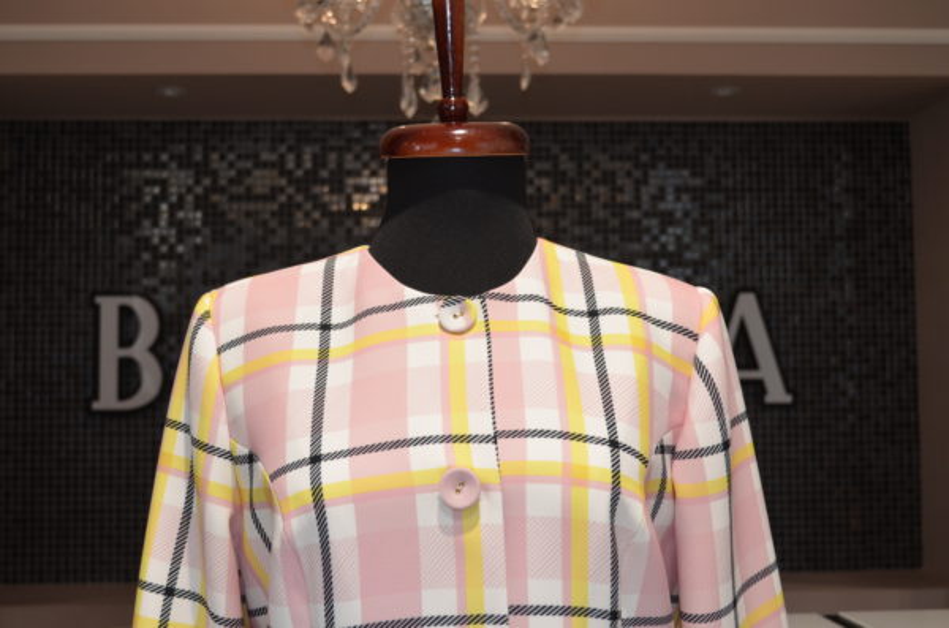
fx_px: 1262
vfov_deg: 27.9
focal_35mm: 48
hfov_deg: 41.2
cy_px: 314
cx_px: 474
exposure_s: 1/60
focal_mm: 32
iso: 400
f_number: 4.8
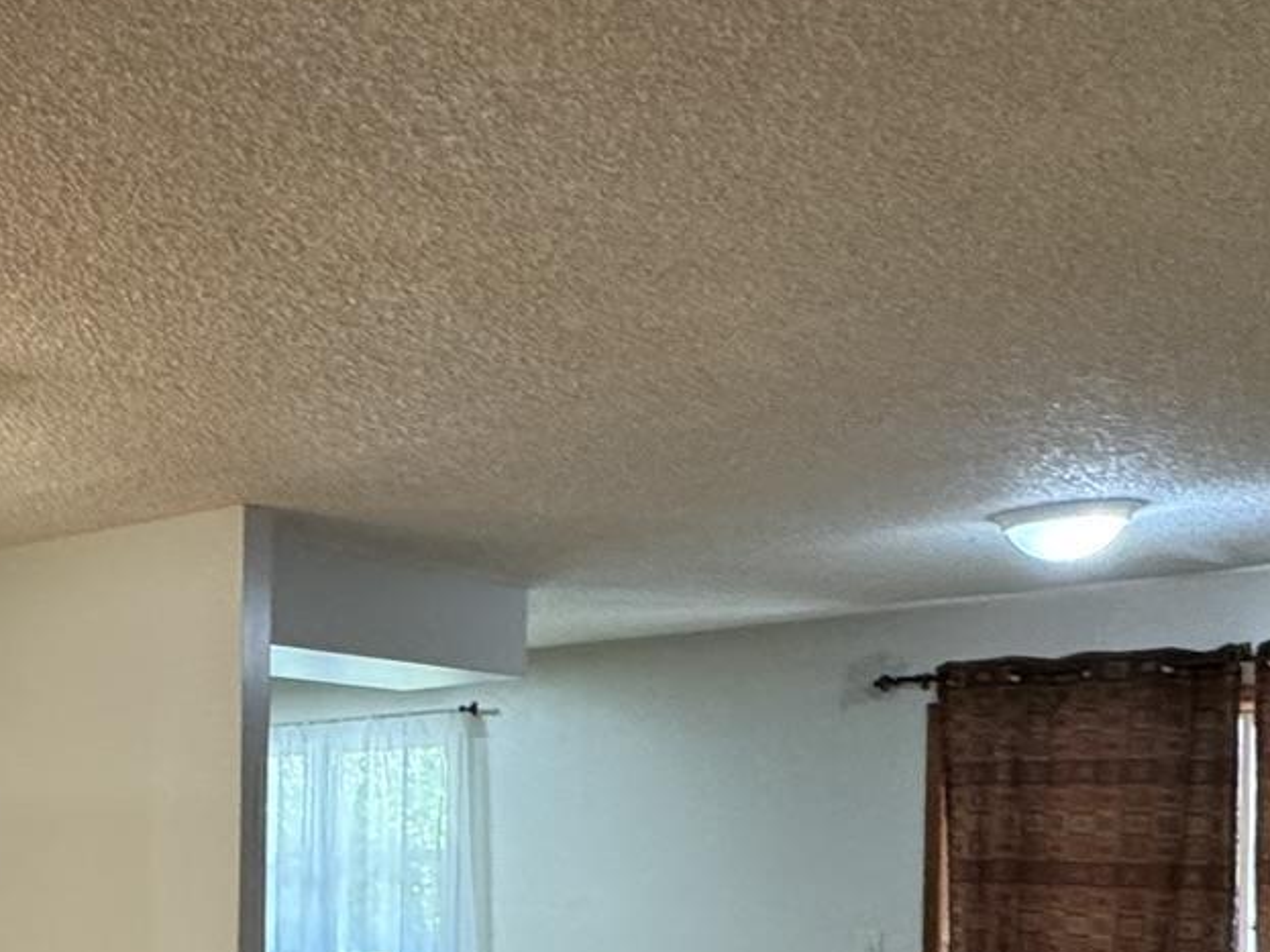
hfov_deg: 35.3
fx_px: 1687
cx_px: -130
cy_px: 917
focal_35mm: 46
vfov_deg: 29.7
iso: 500
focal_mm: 2.22
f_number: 2.2
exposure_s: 1/60
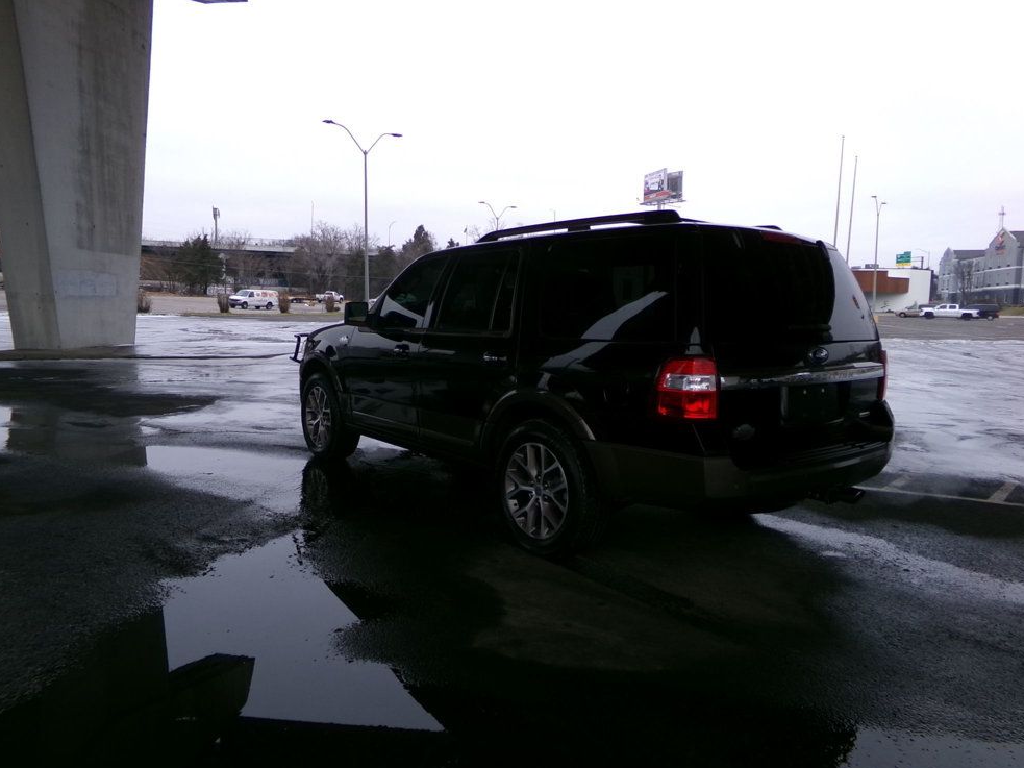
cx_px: 495
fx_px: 739
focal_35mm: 25
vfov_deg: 54.9
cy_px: 382
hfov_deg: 69.4
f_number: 3.7
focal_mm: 4.3
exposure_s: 1/320
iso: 100
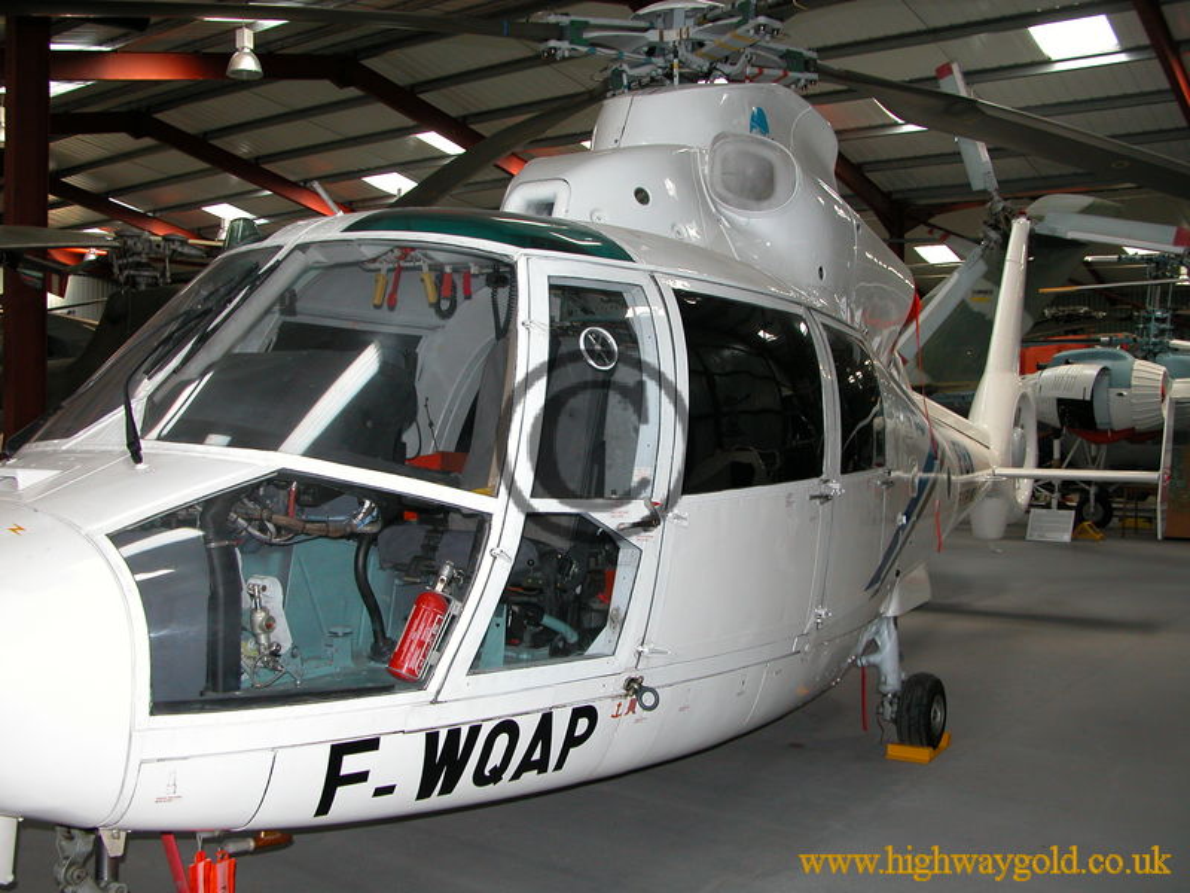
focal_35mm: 35
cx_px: 595
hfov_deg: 52.6
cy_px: 446
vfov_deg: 40.7
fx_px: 1203
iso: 200
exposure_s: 1/60
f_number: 2.8
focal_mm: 8.9
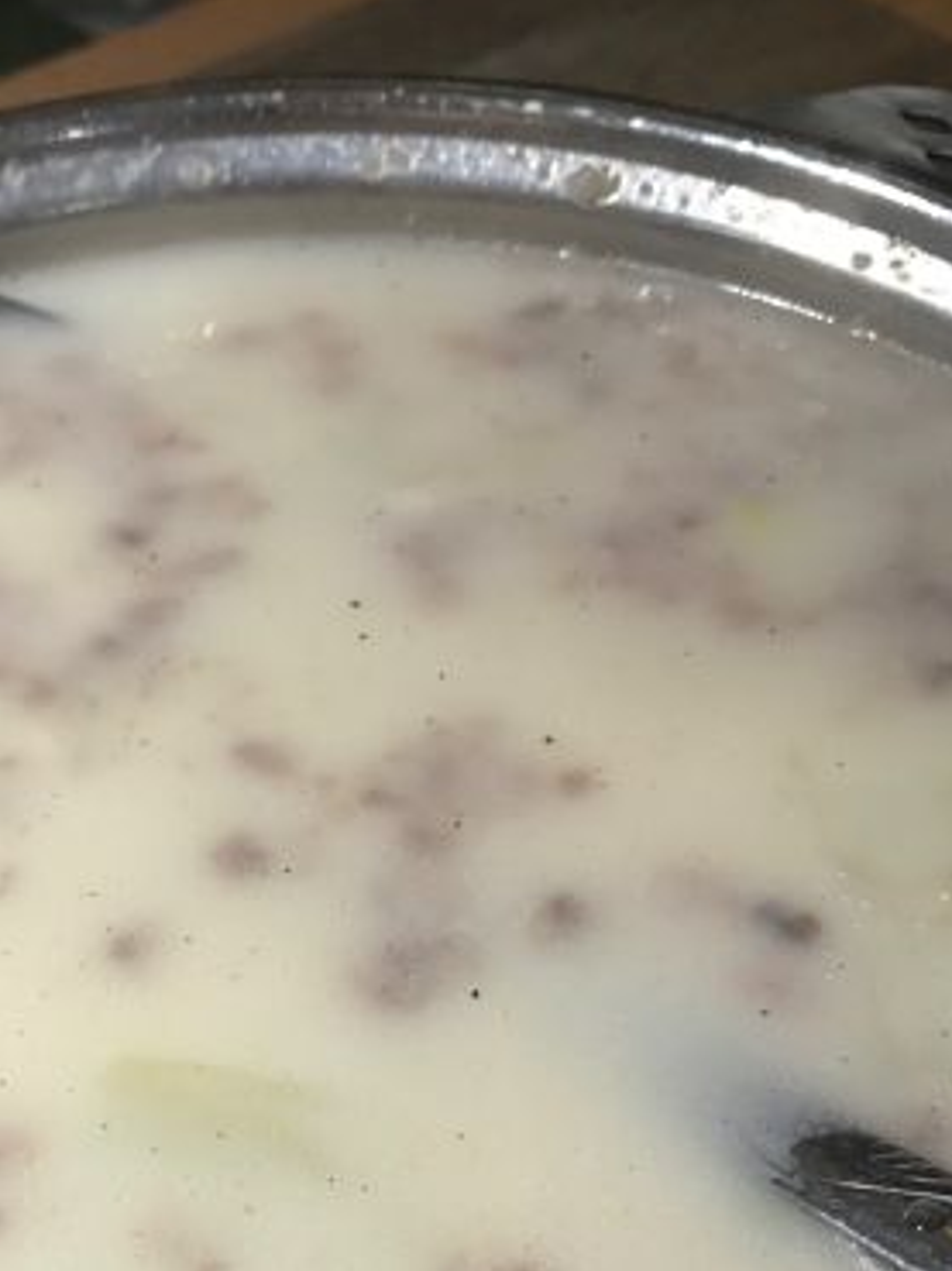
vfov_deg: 35.1
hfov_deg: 27.1
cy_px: 1003
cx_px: 239
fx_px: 1946
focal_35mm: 53
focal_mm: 3.99
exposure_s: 1/100
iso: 40
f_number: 1.8
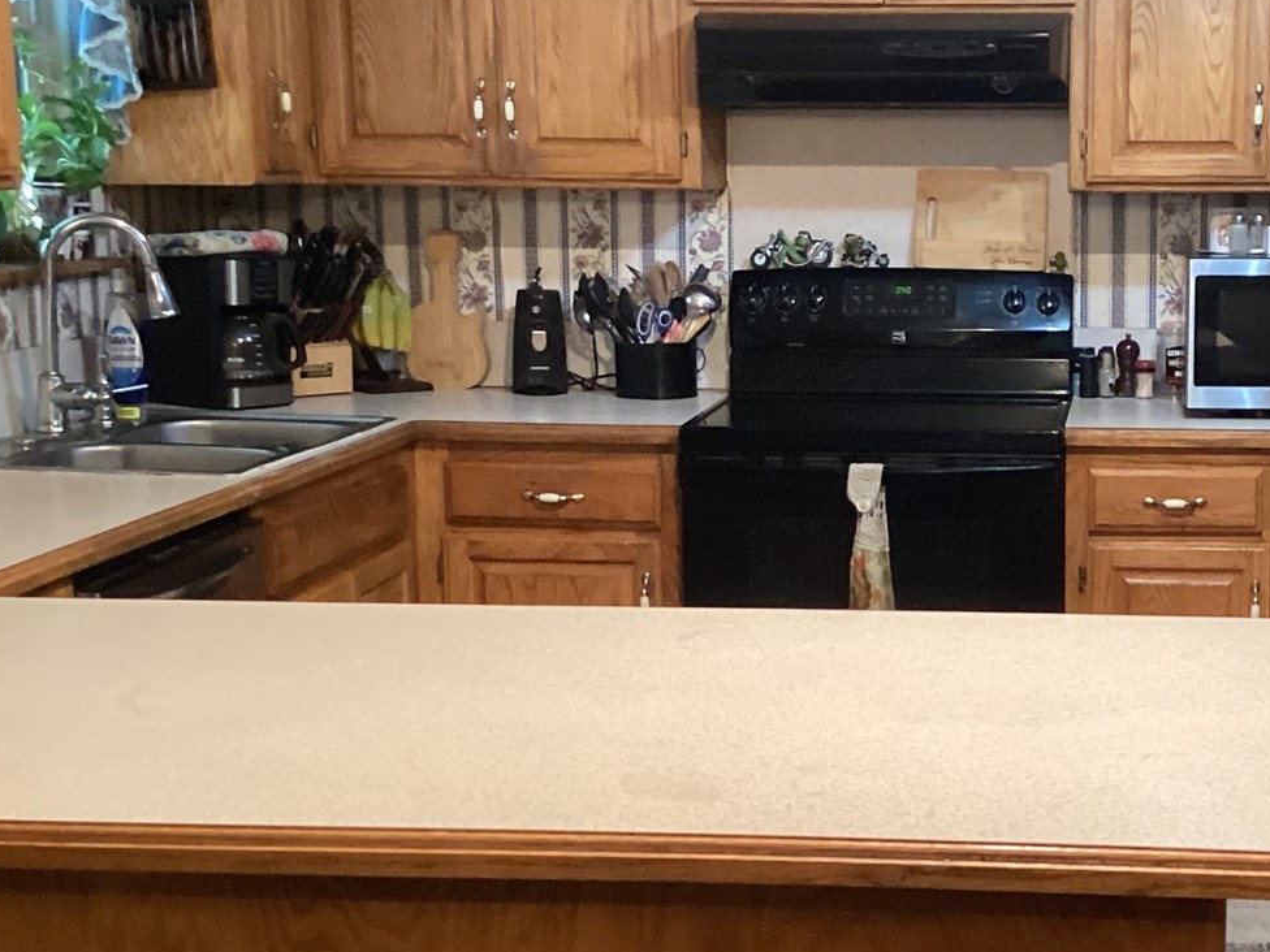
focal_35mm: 61
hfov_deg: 31.1
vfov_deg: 24.0
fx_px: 2238
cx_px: 963
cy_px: 545
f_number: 2.4
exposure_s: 1/40
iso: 320
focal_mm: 3.3
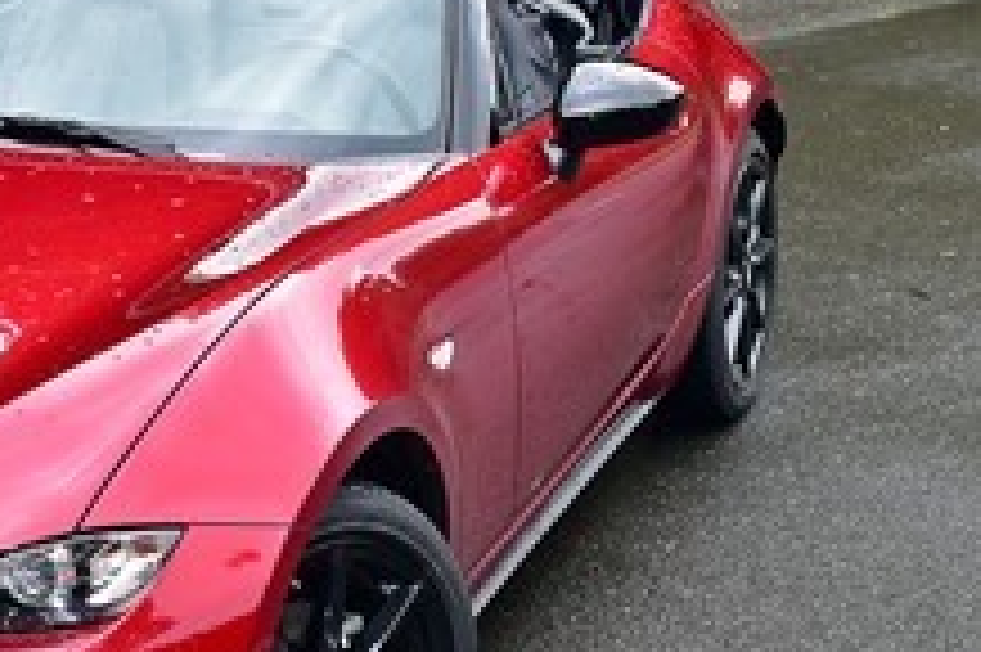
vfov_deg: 13.8
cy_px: 256
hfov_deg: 20.5
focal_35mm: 99
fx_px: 2696
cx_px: 292
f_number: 8
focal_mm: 24
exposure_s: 1/100
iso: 160
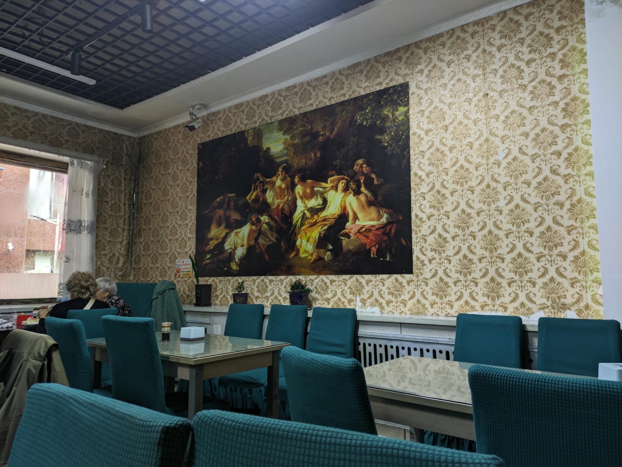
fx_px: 449
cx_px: 311
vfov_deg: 54.9
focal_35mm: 25
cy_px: 234
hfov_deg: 69.4
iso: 186
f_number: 1.89
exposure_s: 1/50
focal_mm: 5.43
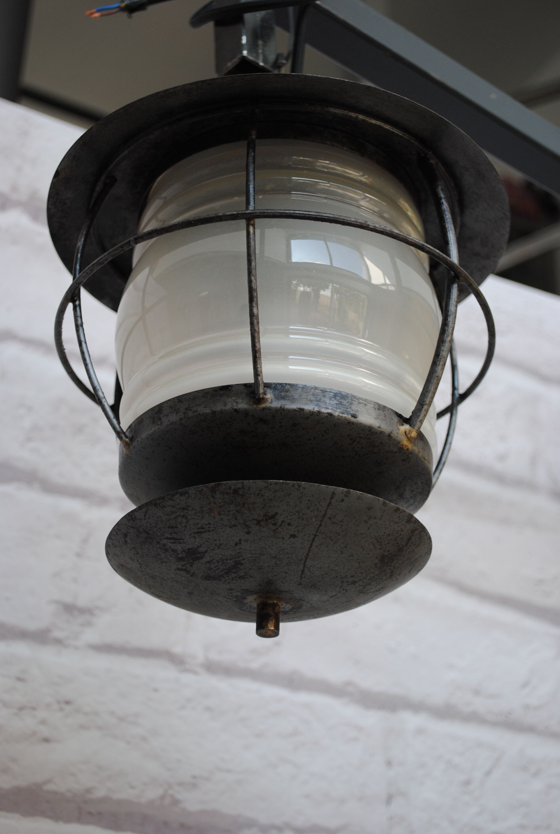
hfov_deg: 22.7
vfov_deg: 33.3
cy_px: 417
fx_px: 1393
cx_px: 280
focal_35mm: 60
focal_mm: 40
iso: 200
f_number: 5.3
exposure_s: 1/80
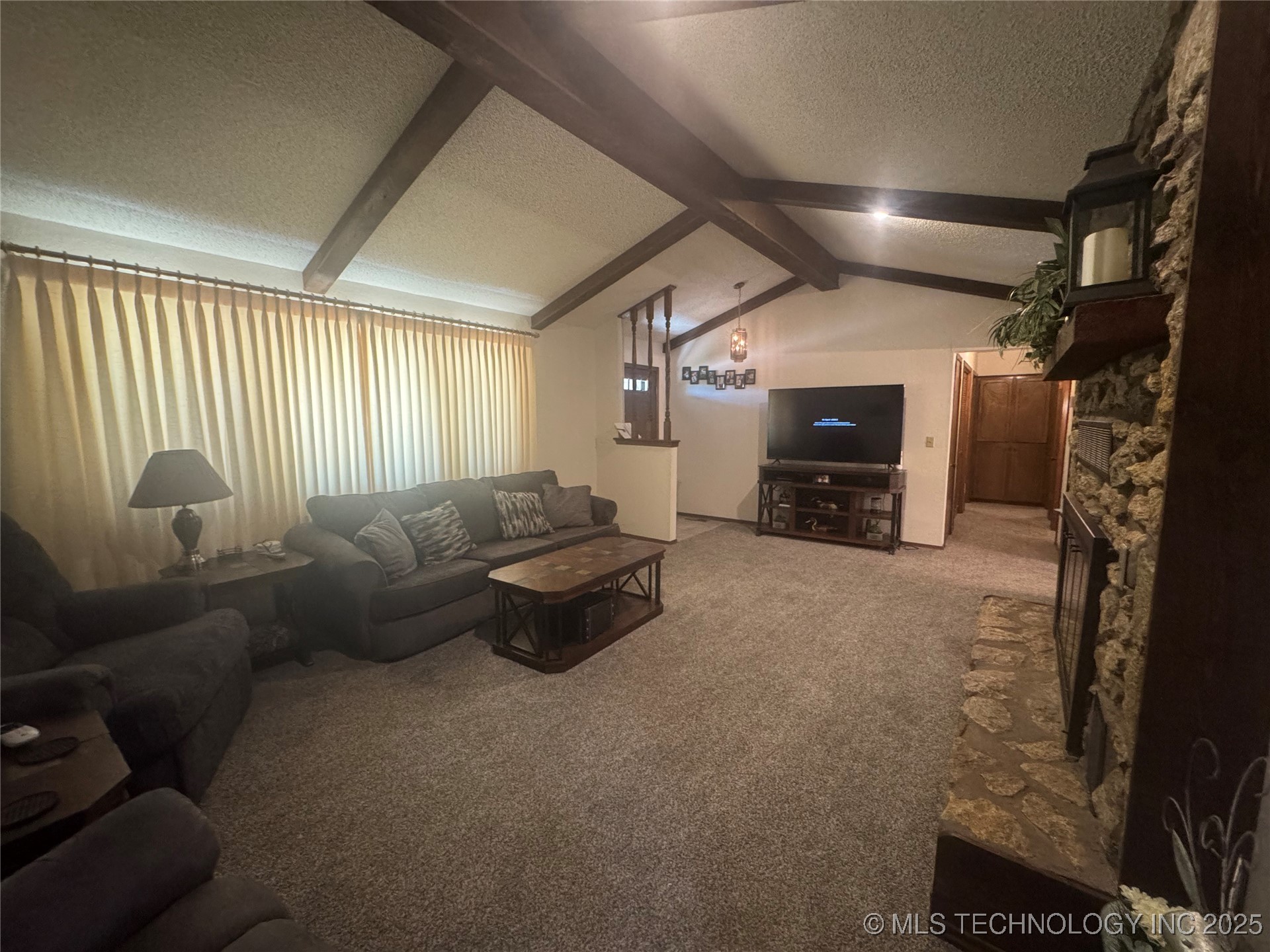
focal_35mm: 14
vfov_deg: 85.7
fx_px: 514
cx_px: 635
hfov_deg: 102.1
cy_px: 476
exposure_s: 1/60
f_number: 2.2
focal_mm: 2.22
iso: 640
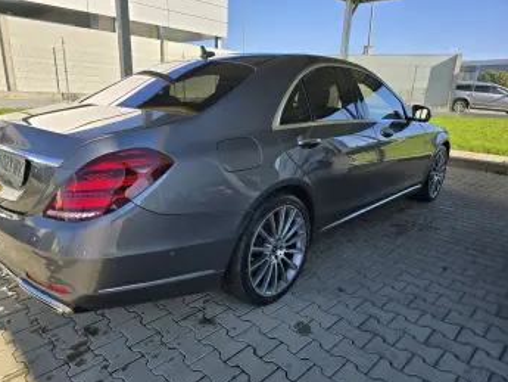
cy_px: 196
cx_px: 246
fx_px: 352
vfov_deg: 56.8
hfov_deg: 71.6
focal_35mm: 24
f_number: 1.7
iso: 12
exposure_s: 1/675
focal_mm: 6.3
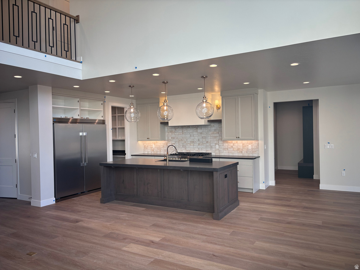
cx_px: 180
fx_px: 270
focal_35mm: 26
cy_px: 135
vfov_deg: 53.1
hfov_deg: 67.3
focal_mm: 5.96
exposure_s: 1/120
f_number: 1.6
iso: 40
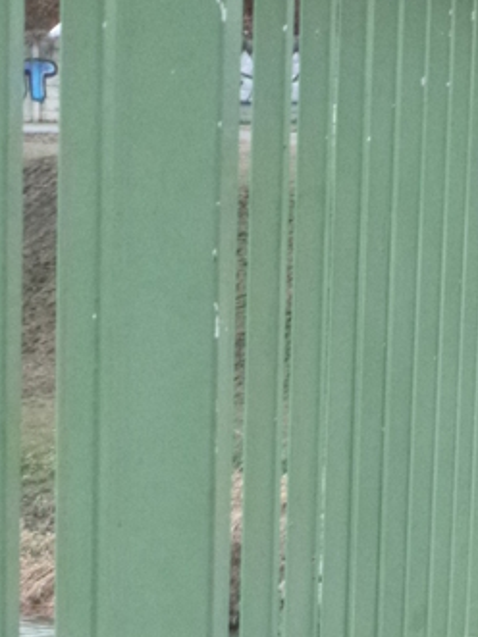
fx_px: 2137
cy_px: 675
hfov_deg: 12.6
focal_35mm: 116
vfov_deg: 16.5
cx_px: 507
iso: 800
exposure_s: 1/15
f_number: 4
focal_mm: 8.6
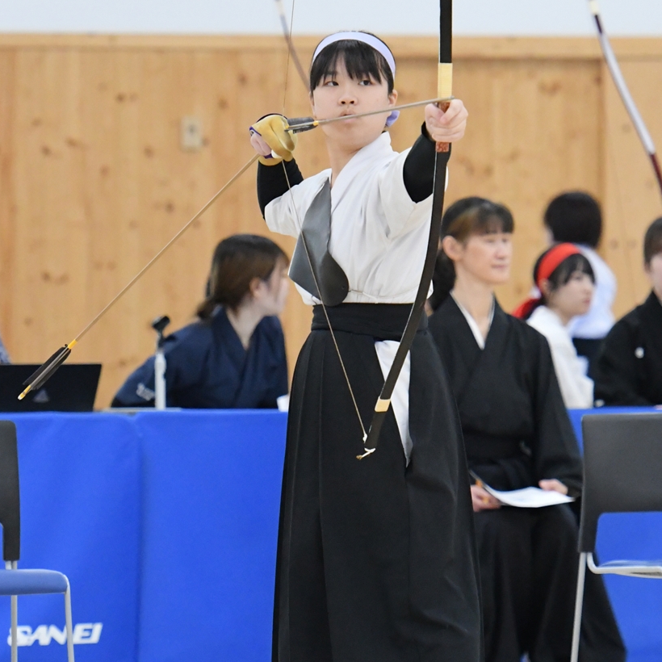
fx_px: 9758
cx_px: 332
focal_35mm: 451
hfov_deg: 3.9
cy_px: 400
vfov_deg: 3.9
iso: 5000
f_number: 4
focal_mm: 170
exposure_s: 1/500
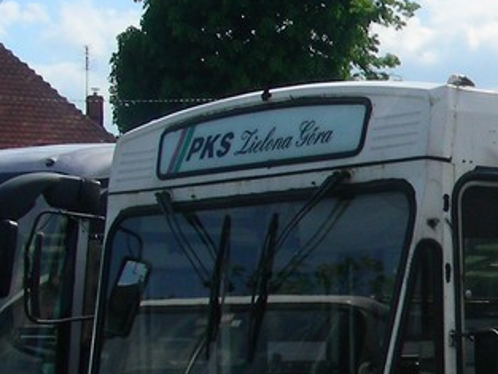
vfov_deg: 11.0
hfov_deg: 13.6
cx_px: 811
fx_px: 1929
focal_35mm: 134
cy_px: 283
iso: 50
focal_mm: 6.8
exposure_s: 1/470
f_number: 5.6
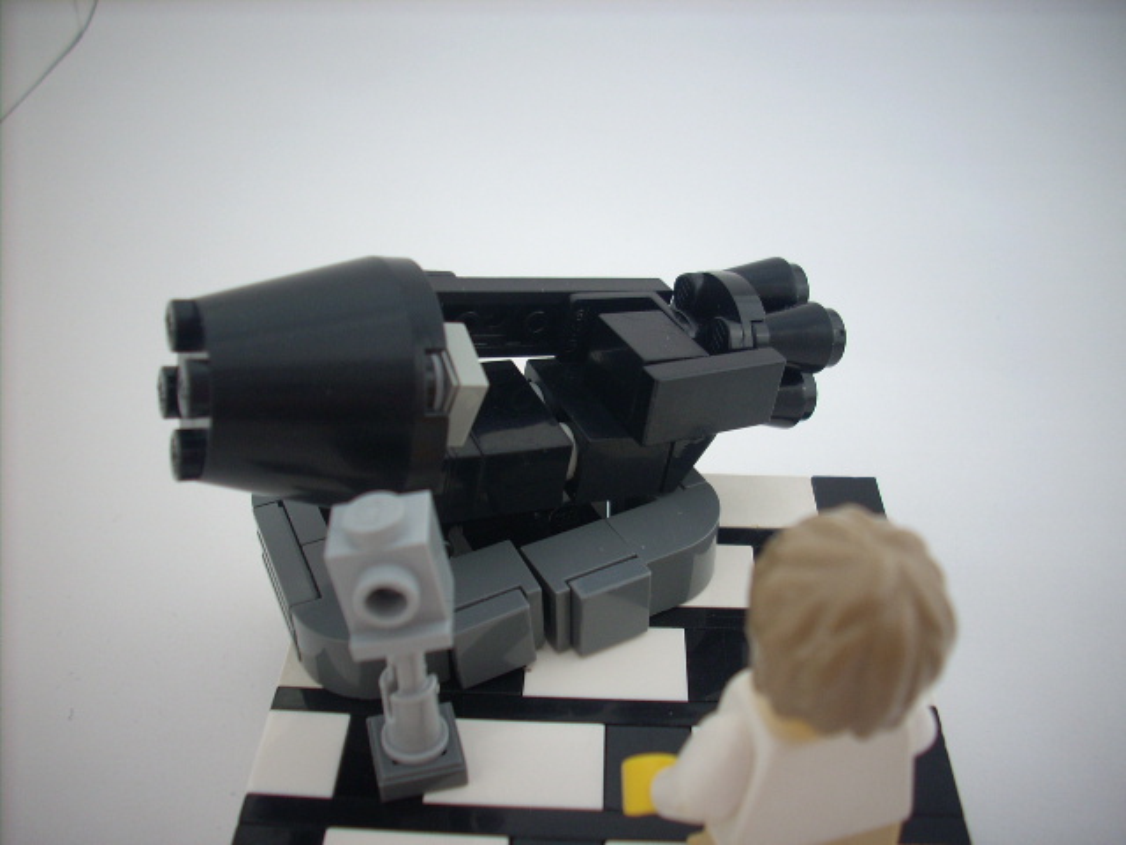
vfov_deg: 38.7
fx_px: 1204
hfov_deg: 50.1
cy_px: 422
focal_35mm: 37
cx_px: 563
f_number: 5.6
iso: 64
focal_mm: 6.2
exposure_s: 1/210
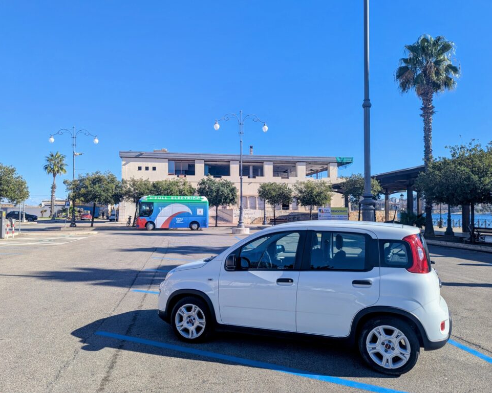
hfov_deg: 68.0
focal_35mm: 25
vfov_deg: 56.8
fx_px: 364
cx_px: 260
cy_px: 196
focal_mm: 6.81
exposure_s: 1/1618
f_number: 1.85
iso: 47
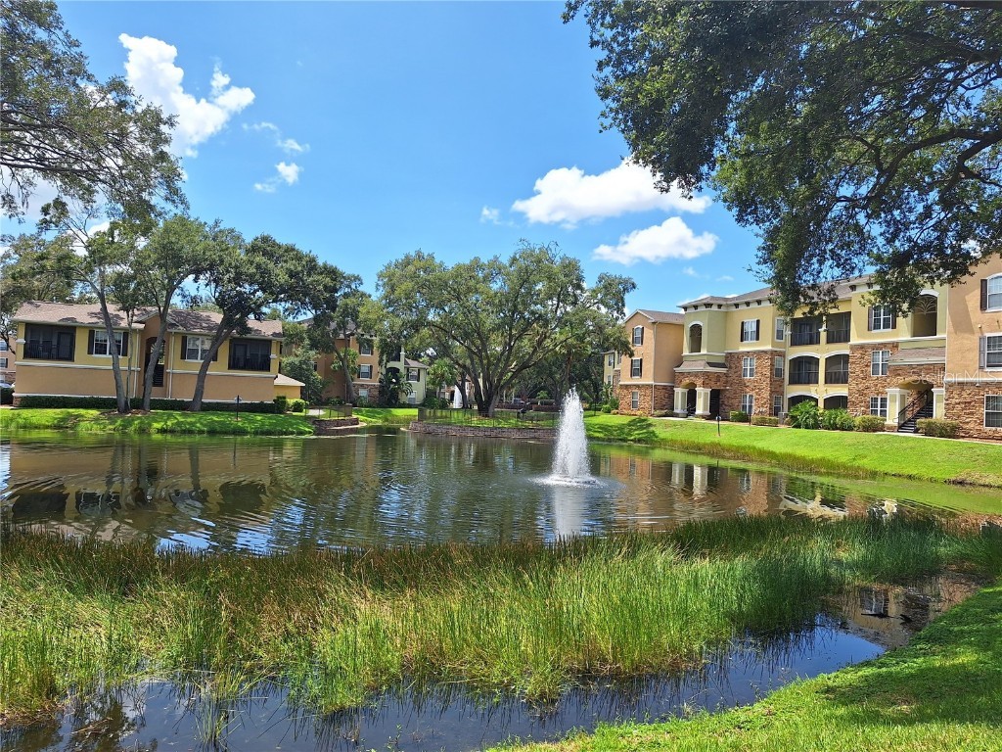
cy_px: 376
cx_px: 501
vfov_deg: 58.9
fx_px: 666
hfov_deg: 73.9
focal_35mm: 23
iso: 40
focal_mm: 5.54
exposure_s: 1/2849
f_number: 1.8
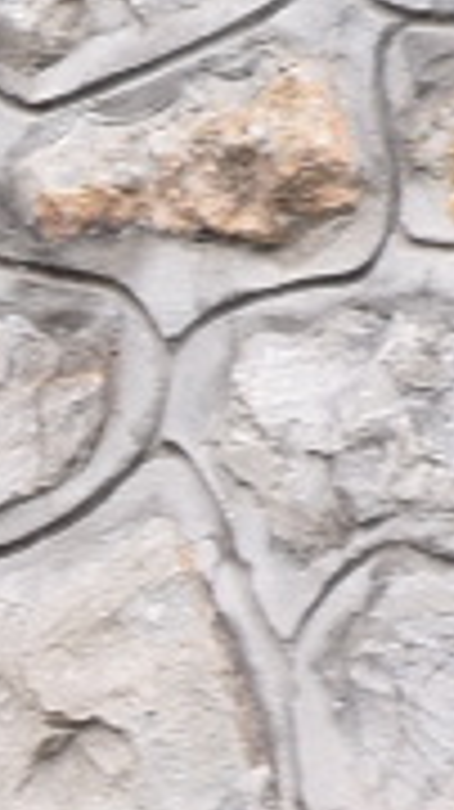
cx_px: -1645
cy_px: 2385
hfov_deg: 1.3
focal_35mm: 894
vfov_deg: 2.4
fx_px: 19169
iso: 320
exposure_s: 1/500
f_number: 4
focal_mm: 95
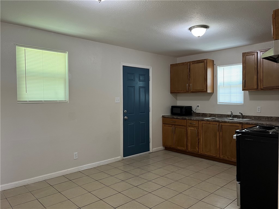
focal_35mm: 26
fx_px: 210
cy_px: 104
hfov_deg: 67.3
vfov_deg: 53.1
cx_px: 140
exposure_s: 1/60
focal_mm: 5.1
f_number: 1.6
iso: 200
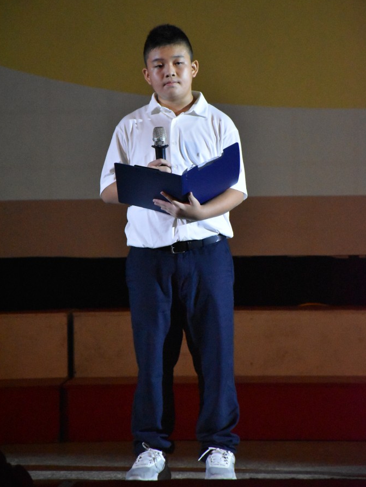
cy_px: 212
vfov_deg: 8.6
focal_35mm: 231
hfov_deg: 6.4
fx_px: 3257
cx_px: 182
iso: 8000
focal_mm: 140
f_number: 5.6
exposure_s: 1/2000
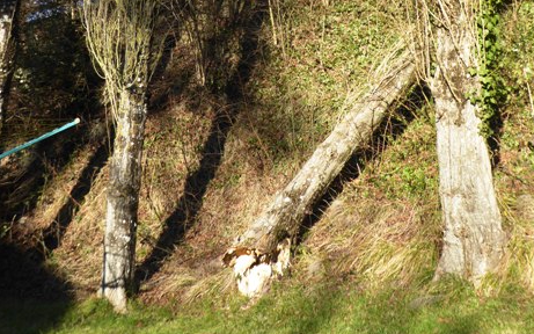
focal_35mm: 50
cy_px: -7
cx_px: 276
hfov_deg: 40.3
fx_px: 728
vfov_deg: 24.5
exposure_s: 1/320
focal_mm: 5.8
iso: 100
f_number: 3.6
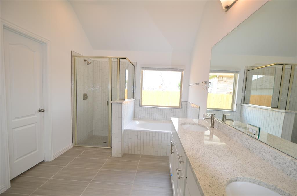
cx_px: 148
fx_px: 123
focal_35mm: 15
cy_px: 98
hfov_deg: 100.5
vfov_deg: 77.1
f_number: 3.5
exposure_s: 1/60
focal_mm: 10
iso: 100
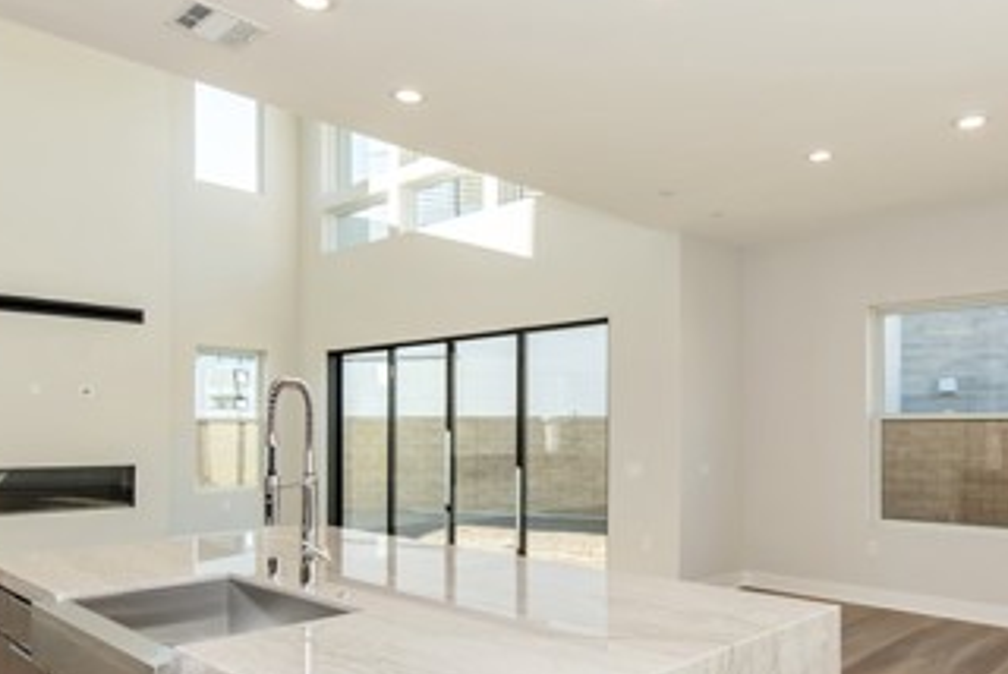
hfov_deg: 64.8
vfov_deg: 46.2
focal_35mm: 28
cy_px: 411
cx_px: 608
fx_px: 785
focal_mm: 14
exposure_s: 1/125
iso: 200
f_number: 5.6
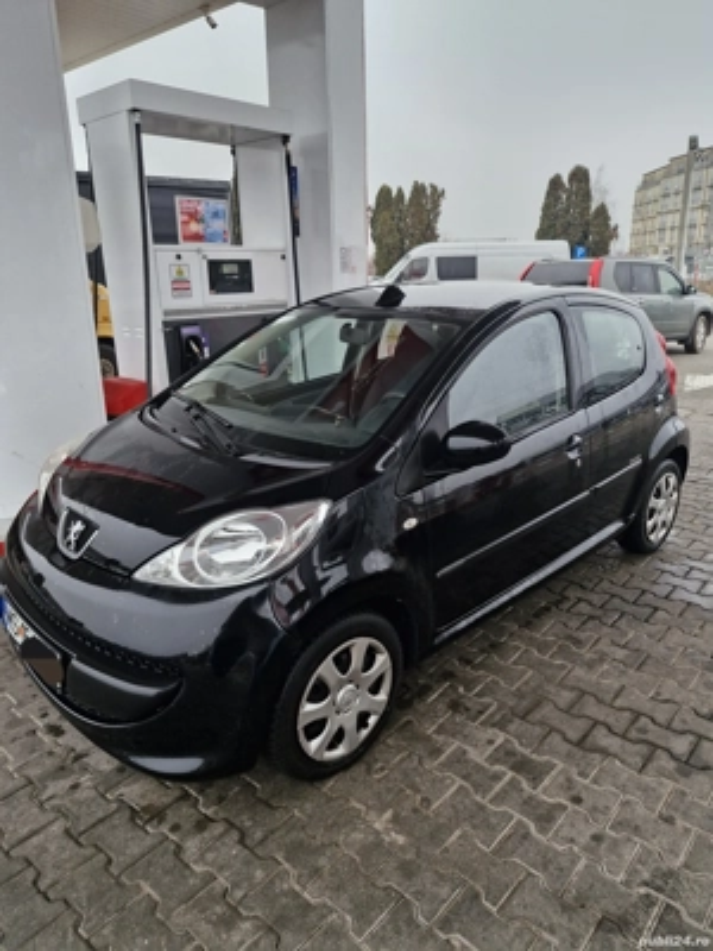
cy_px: 476
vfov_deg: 73.9
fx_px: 632
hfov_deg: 58.9
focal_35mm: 23
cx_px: 356
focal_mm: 5.54
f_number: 1.8
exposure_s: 1/182
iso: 160
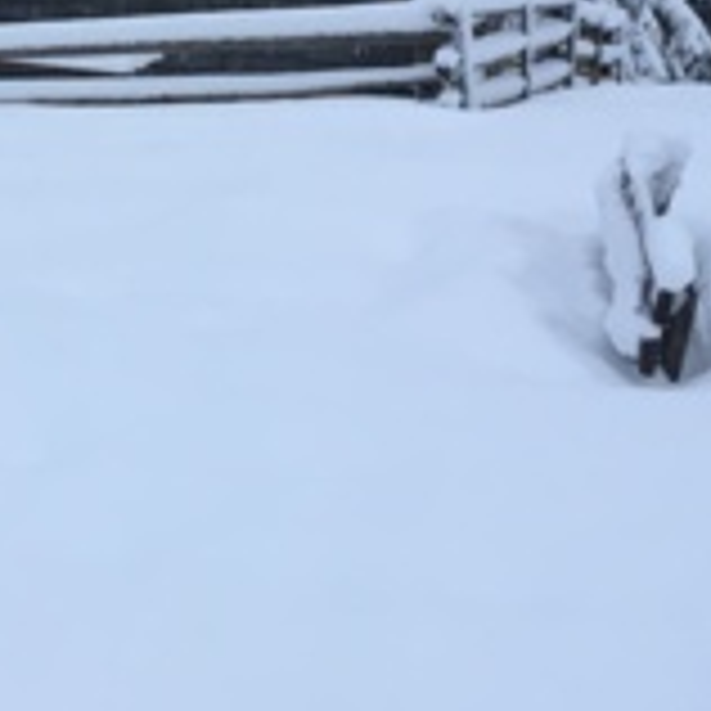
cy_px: -153
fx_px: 2208
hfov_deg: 17.5
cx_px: -128
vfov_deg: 17.4
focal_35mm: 95
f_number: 2.2
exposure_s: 1/33
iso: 25
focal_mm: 4.15
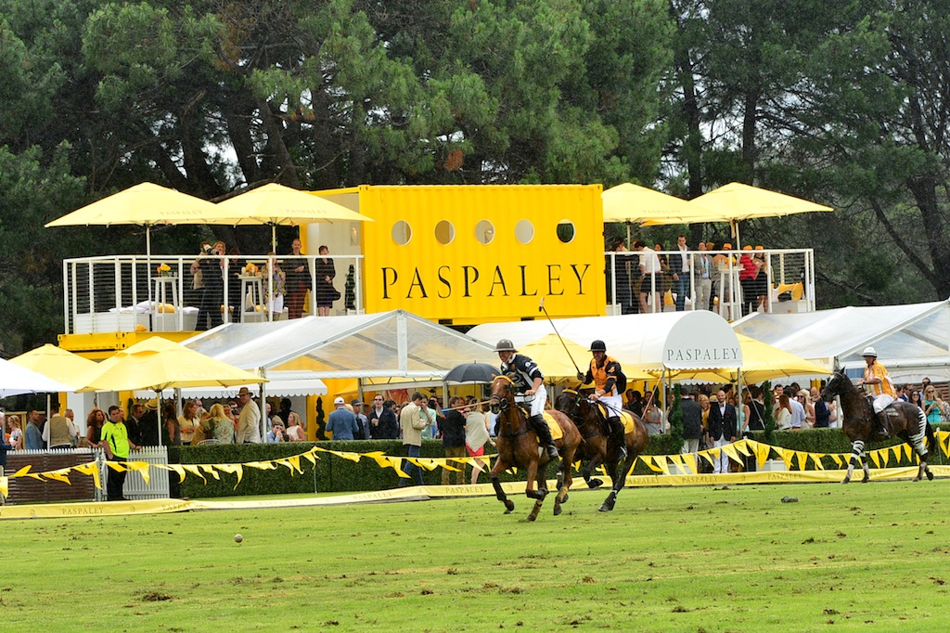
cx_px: 475
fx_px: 3825
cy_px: 316
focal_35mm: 145
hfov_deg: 14.2
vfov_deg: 9.5
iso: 1000
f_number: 9
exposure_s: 1/800
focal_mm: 145
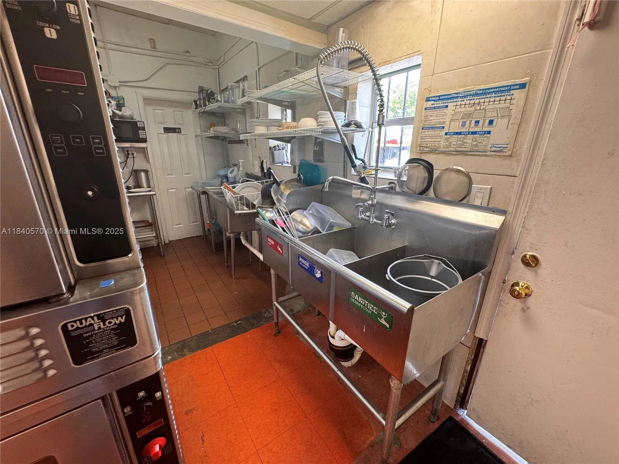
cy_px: 232
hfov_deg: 102.1
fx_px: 250
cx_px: 310
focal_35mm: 14
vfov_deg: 85.7
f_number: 2.2
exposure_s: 1/60
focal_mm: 2.22
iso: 200
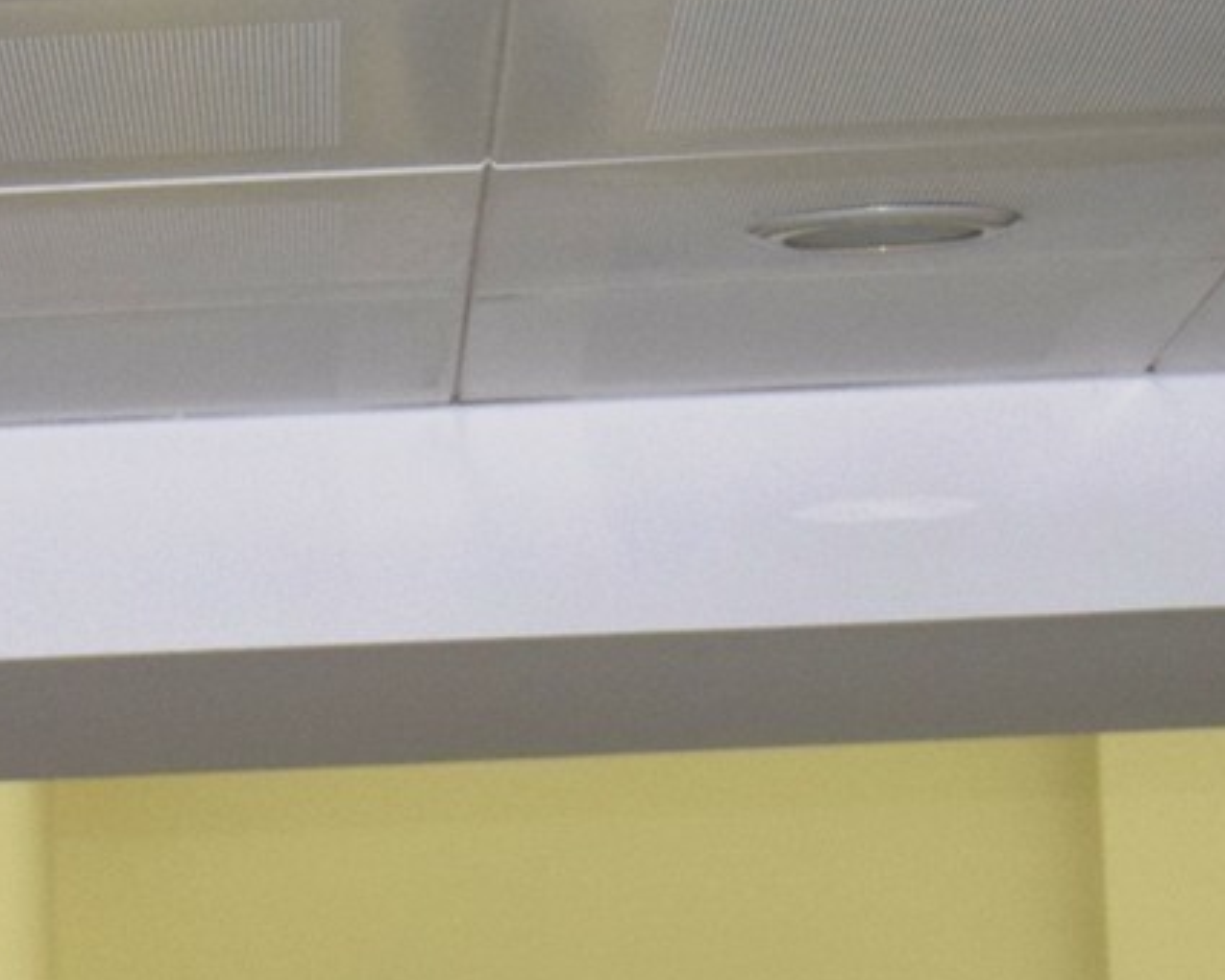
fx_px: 6490
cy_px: 1522
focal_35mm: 179
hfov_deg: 10.5
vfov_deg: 8.4
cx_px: -438
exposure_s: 1/80
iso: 800
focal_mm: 30
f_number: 4.5
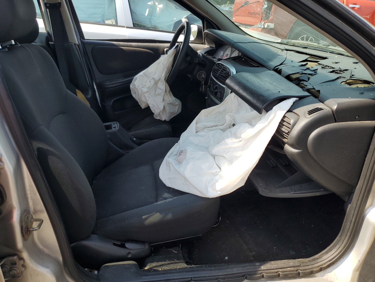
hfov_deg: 67.3
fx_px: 282
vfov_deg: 53.1
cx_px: 188
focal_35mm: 26
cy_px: 141
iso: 50
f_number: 1.5
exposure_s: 1/1250
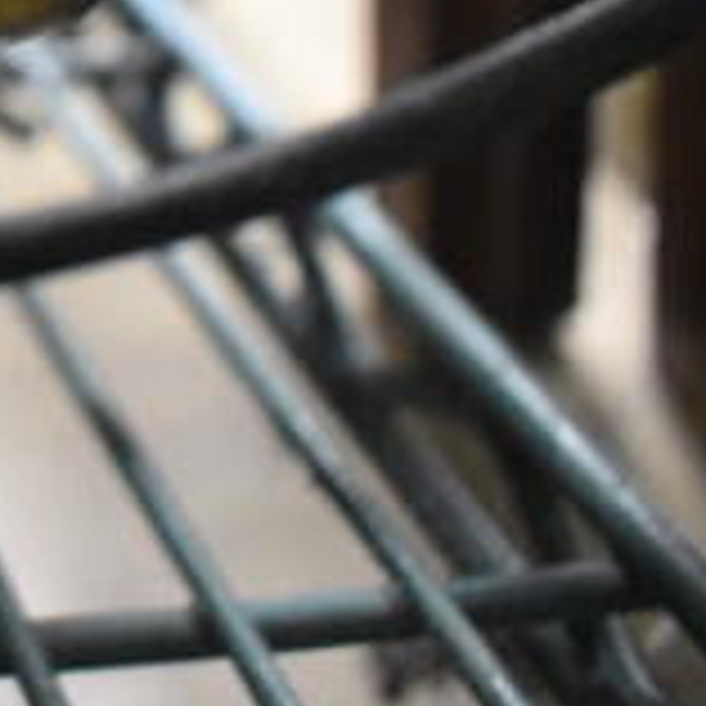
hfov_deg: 16.2
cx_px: -598
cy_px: -198
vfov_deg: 18.3
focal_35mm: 89
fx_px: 2054
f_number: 3.5
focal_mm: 18
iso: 4500
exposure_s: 1/30
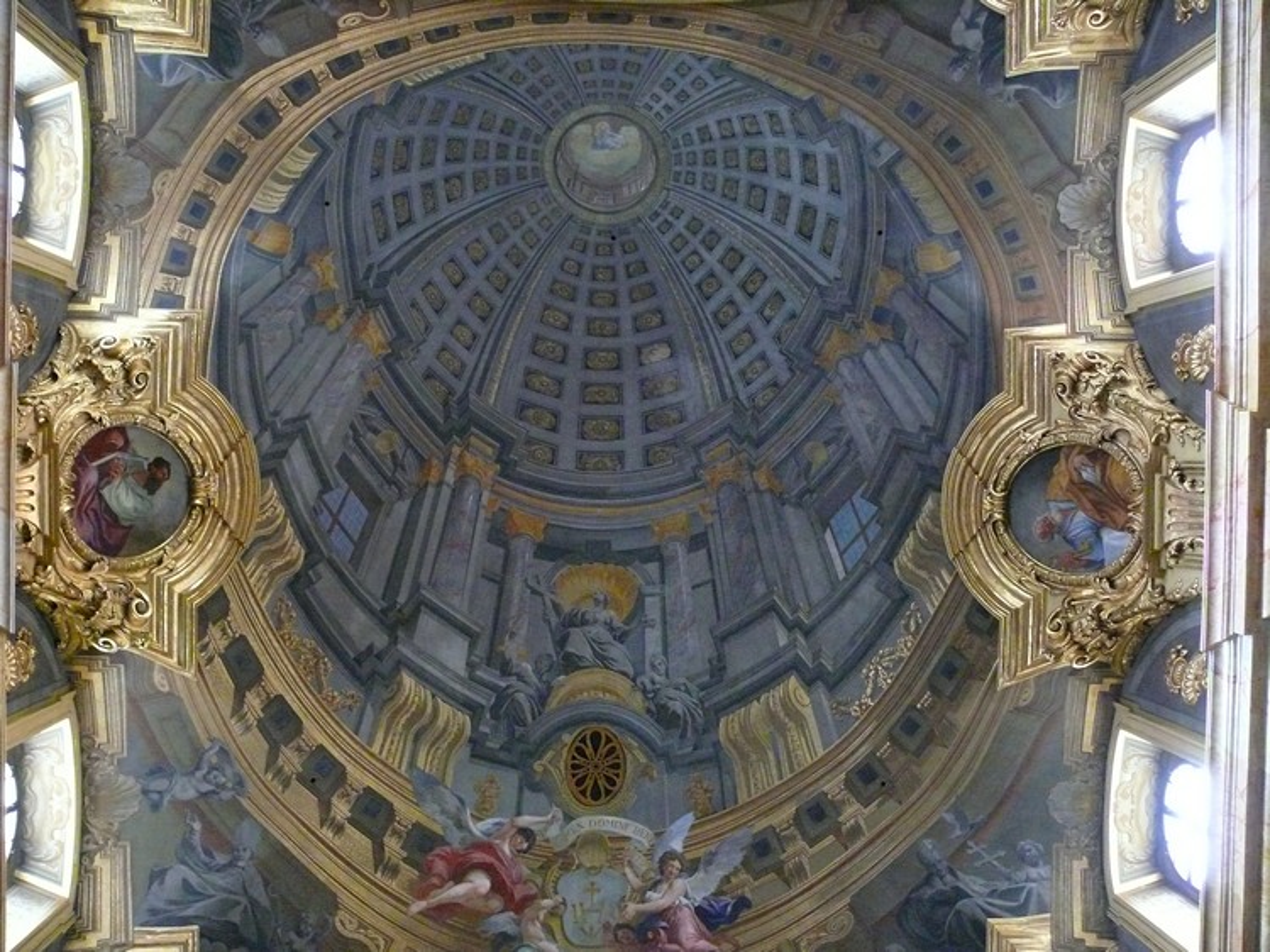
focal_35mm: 35
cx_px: 635
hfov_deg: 52.6
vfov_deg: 40.7
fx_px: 1284
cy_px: 476
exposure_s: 1/13
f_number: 2.8
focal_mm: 7.4
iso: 800
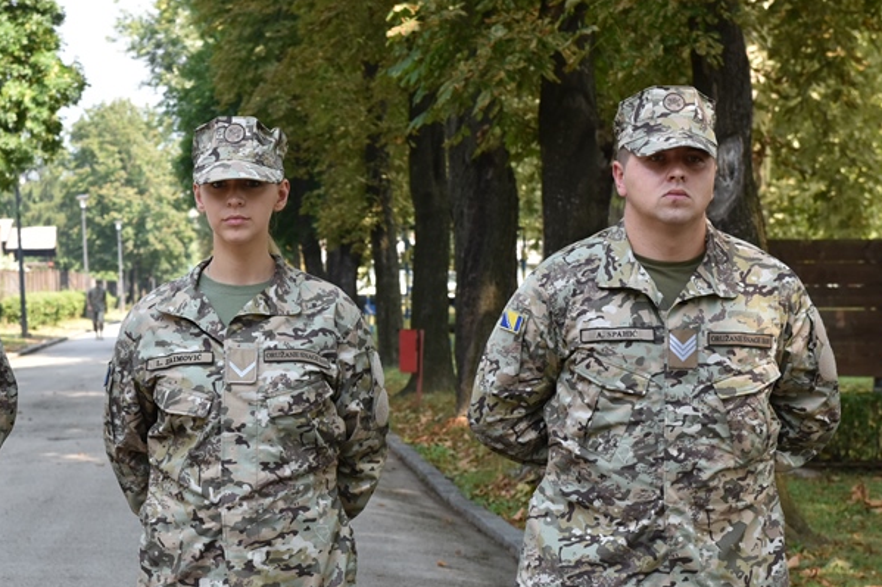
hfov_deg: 19.1
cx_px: 219
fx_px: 2596
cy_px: 423
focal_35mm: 106
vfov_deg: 12.9
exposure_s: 1/320
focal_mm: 62
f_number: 8
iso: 800
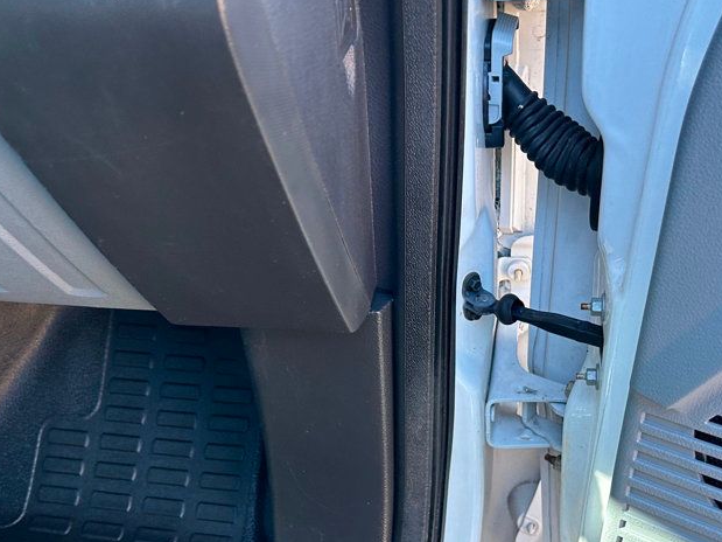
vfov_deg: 33.5
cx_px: 381
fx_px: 897
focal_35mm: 43
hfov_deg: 43.8
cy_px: 329
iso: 100
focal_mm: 5.7
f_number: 1.5
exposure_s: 1/121
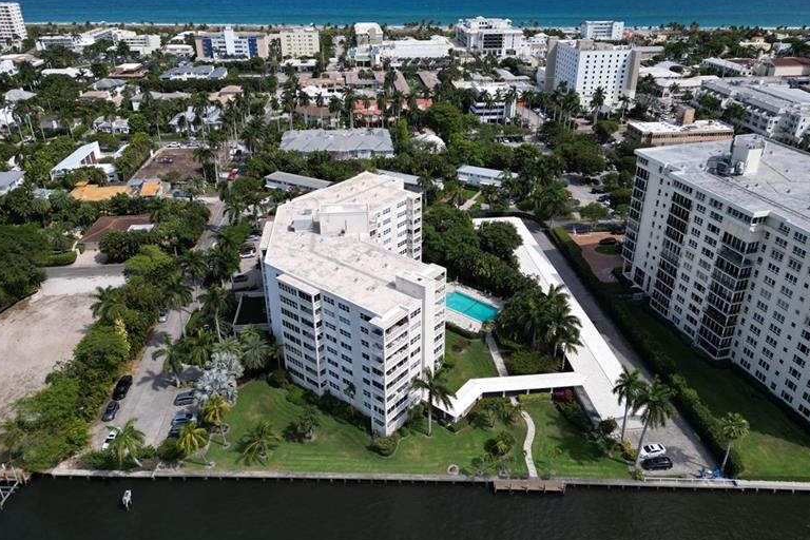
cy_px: 238
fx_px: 585
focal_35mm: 26
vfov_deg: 49.4
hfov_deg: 69.4
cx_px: 412
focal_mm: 6.72
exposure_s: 1/3200
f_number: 1.7
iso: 100
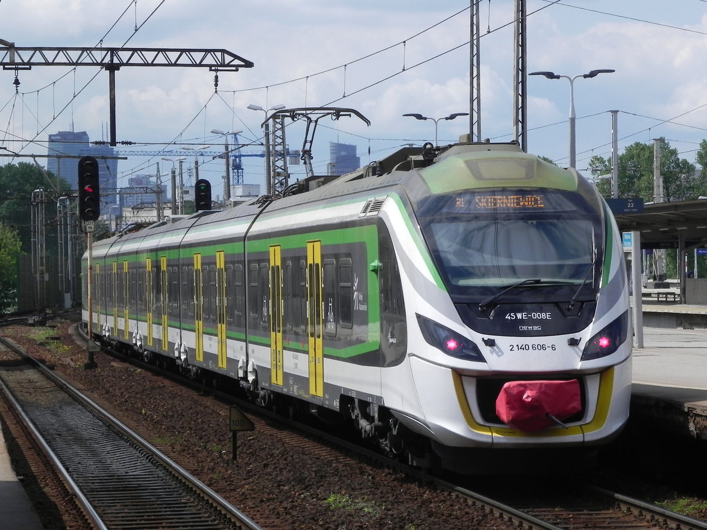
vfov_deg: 9.2
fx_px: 3309
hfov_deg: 12.2
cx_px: 354
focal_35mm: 162
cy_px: 265
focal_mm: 28.8
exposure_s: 1/626
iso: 160
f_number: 8
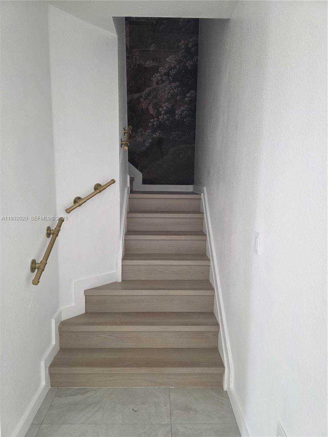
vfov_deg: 73.9
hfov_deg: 58.9
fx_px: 291
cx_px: 164
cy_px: 218
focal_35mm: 23
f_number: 1.7
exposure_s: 1/120
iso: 250
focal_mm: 6.3
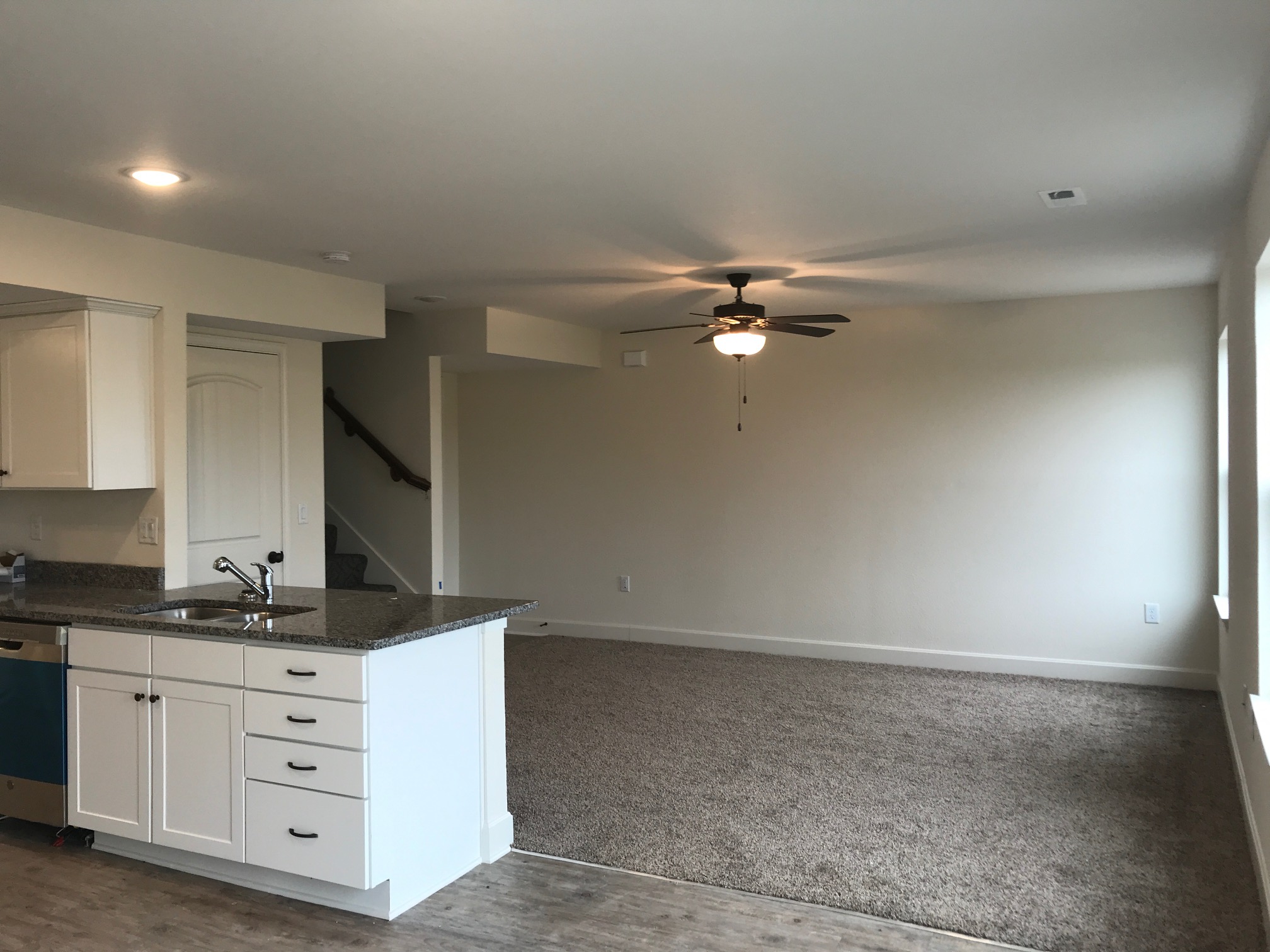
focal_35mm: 28
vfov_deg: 49.7
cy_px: 476
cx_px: 635
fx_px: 1027
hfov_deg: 63.4
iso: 25
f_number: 1.8
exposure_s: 1/60
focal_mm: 3.99
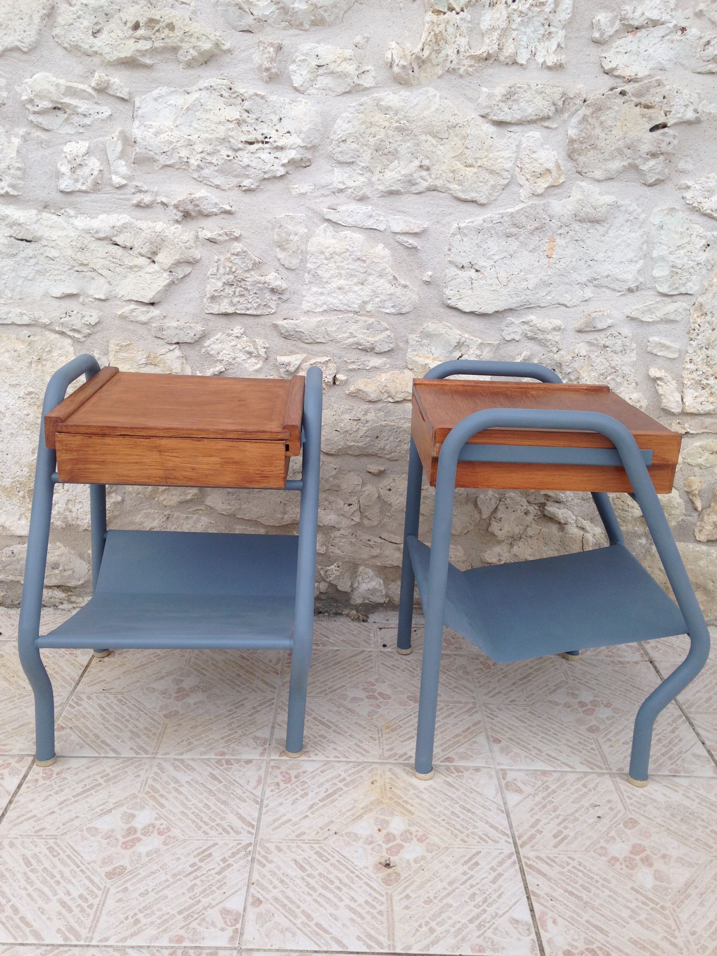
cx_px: 358
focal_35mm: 33
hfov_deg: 42.9
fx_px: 911
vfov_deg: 55.4
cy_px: 478
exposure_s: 1/298
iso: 50
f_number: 2.4
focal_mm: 4.12
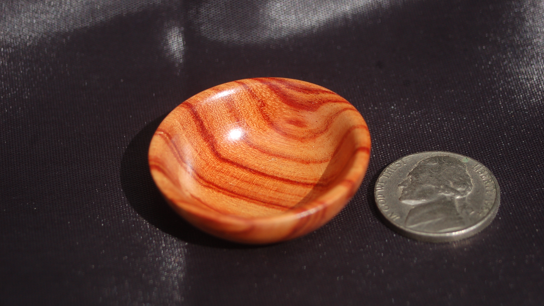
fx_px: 1818
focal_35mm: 126
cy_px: 155
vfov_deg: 9.6
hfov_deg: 17.0
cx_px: 272
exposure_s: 1/640
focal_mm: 80
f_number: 8
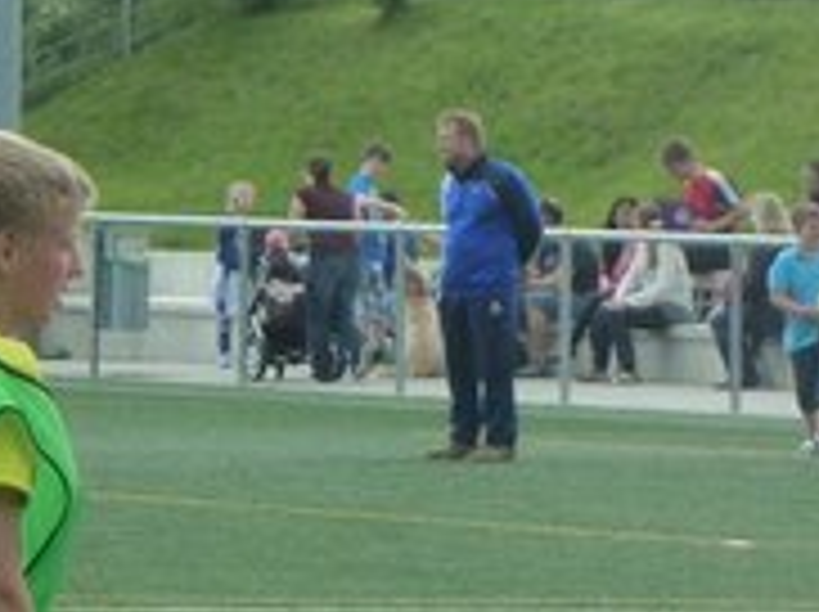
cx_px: 1035
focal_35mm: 651
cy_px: 767
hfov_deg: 3.0
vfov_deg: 2.3
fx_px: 15382
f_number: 4.5
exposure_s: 1/500
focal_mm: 27.8
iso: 250
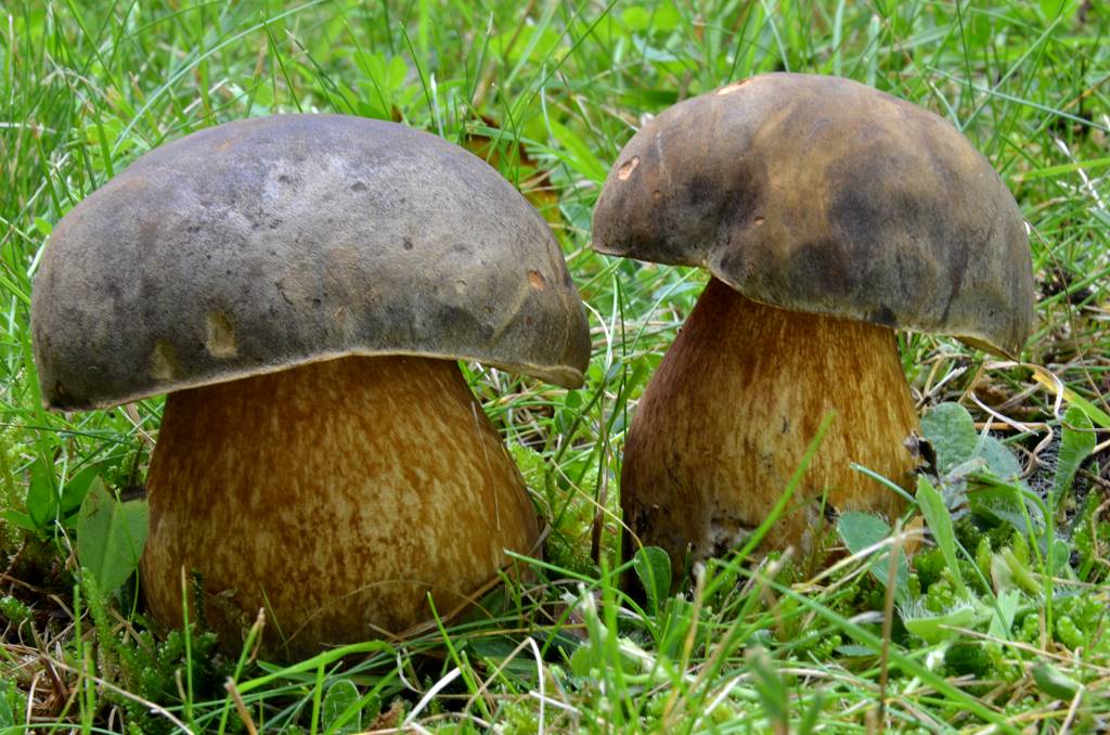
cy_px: 368
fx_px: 4153
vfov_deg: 10.1
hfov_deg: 15.2
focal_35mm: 135
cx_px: 555
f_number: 32
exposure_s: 1/4
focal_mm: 90
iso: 200
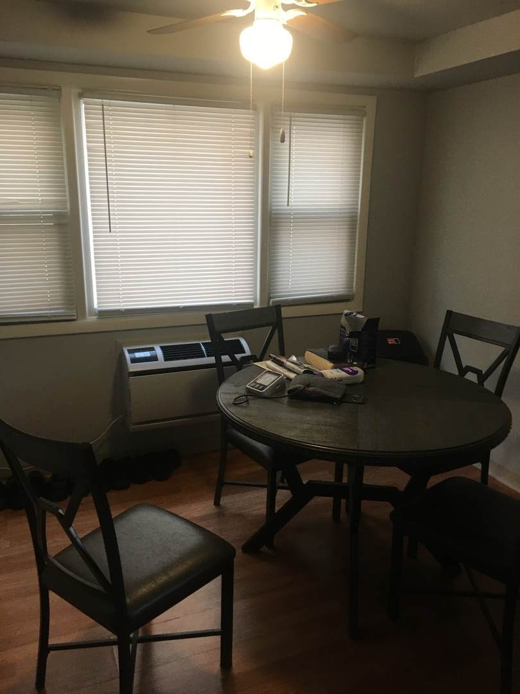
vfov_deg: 61.7
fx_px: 581
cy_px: 347
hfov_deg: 48.2
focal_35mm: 29
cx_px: 260
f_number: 2.2
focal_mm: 4.15
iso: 40
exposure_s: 1/30
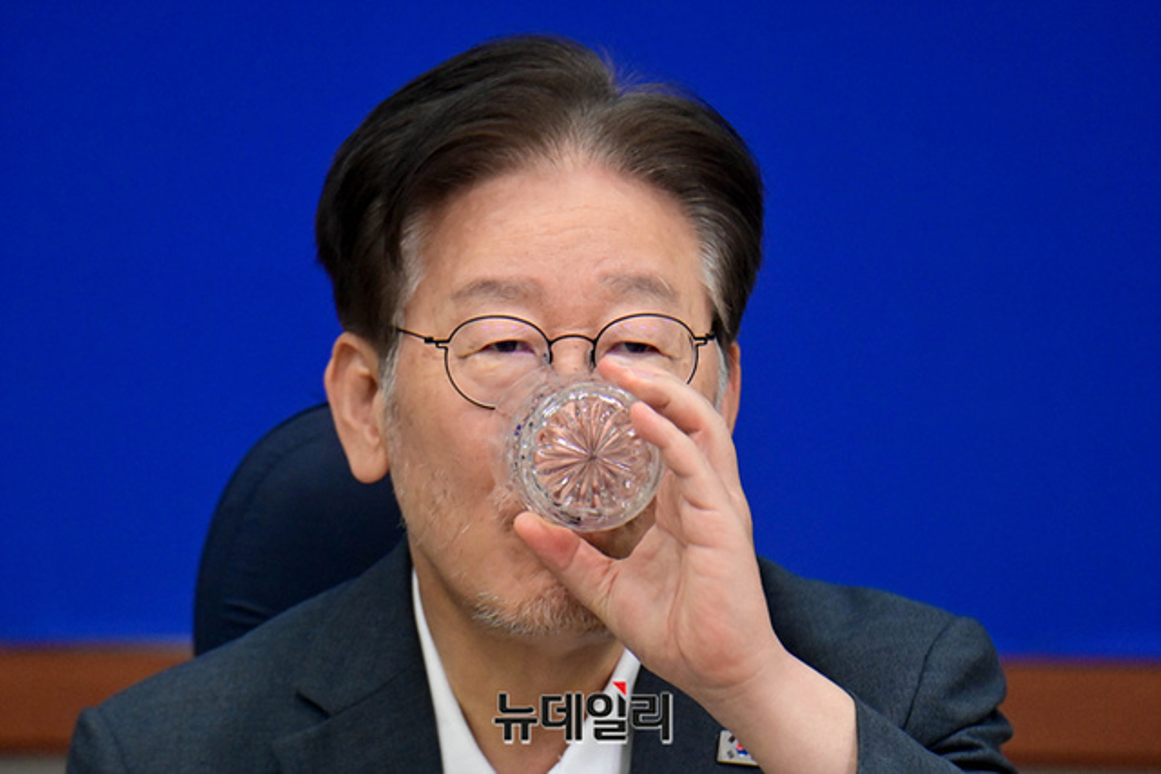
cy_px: 387
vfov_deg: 3.4
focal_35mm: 400
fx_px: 12902
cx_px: 580
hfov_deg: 5.2
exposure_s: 1/250
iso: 6400
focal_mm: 400
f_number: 6.3
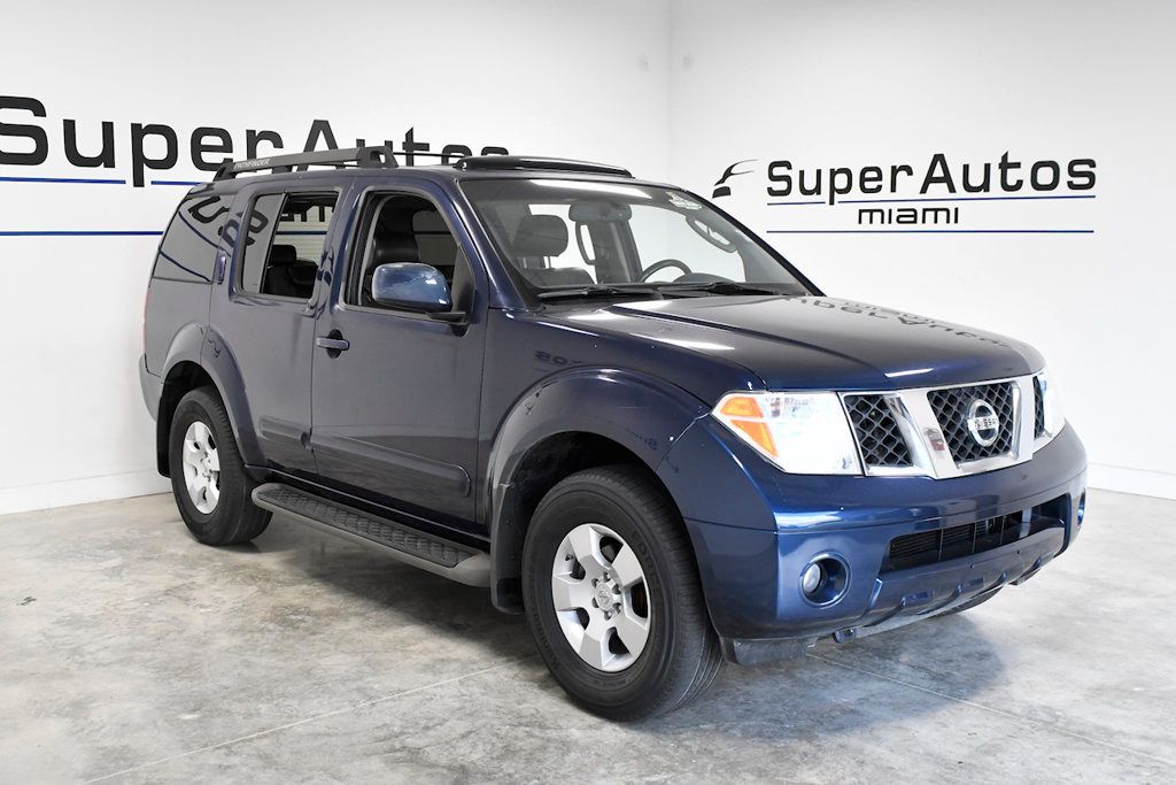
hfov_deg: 53.1
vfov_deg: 36.9
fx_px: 1176
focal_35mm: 36
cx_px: 588
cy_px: 392
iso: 2000
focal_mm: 24
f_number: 4.5
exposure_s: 1/500
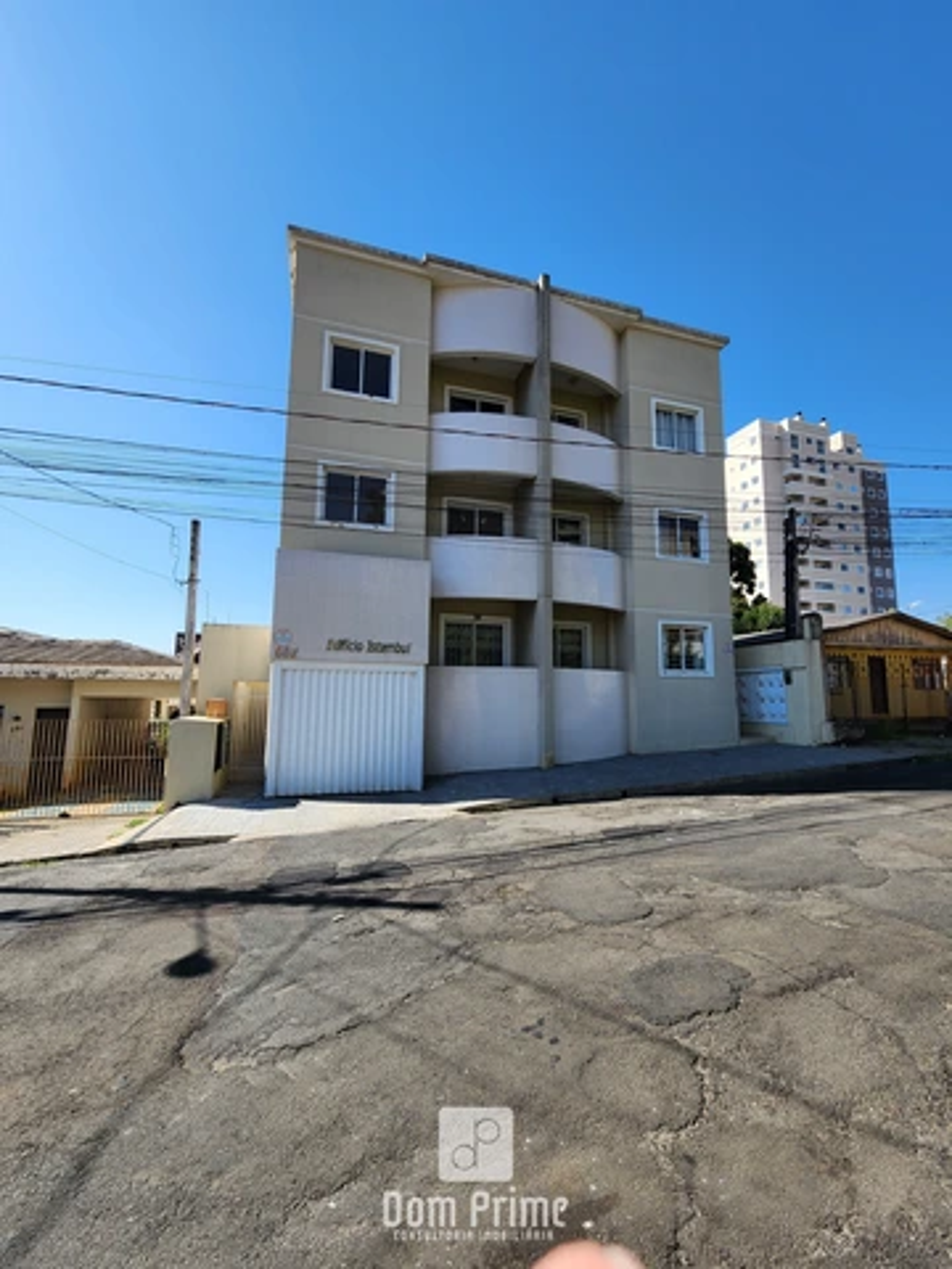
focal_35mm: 13
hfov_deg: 89.9
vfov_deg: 106.2
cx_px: 476
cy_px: 634
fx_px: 477
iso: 50
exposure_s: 1/1358
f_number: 2.2
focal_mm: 2.2
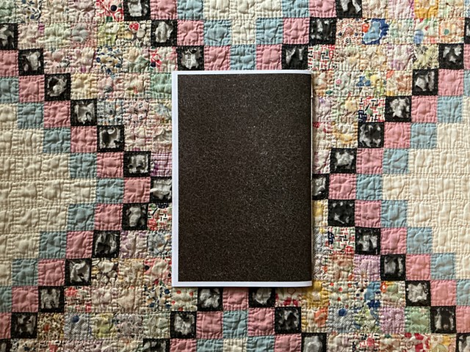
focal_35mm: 29
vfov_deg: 48.2
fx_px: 394
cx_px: 235
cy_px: 176
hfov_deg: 61.7
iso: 500
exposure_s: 1/30
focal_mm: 3
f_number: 1.8
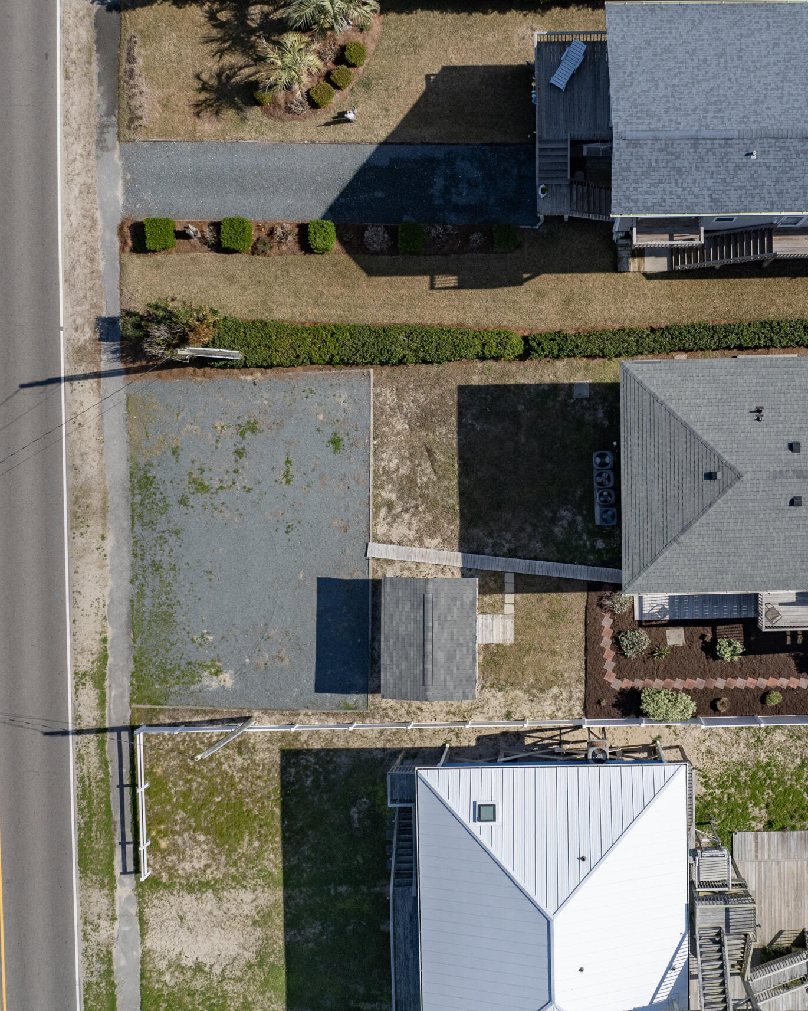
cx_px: 568
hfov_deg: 35.9
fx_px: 1226
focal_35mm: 41
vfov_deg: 44.8
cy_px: 486
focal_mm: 12.29
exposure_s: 1/1600
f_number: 2.8
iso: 160
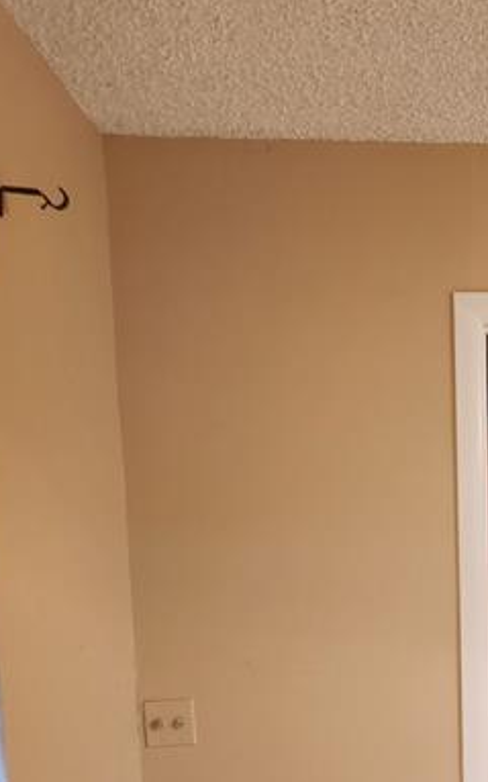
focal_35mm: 51
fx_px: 1086
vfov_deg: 37.4
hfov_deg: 24.0
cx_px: 504
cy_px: 678
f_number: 1.8
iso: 640
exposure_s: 1/30
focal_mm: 5
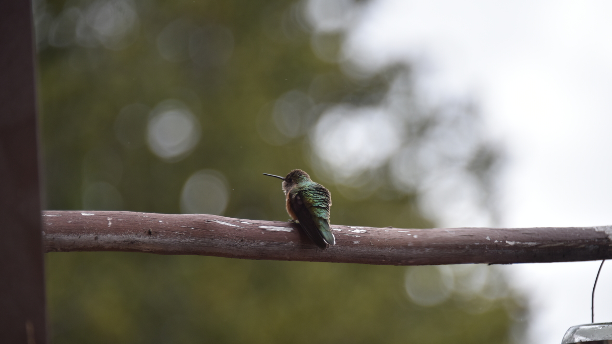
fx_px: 4268
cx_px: 306
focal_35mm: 263
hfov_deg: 8.2
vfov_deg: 4.6
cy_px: 196
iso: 360
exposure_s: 1/500
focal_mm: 250
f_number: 5.6
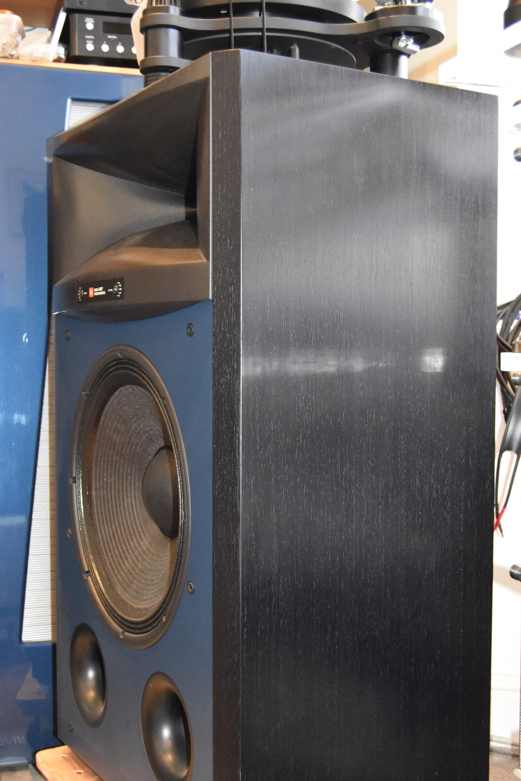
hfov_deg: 28.9
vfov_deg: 42.3
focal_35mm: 46
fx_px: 1009
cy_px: 390
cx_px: 260
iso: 5600
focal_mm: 31
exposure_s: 1/60
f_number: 4.2
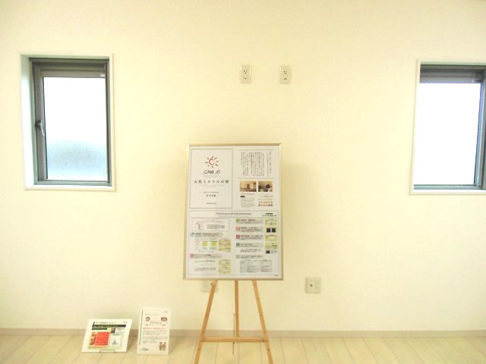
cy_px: 182
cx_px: 243
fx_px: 337
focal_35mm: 24
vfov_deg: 56.8
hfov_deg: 71.6
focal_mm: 4.24
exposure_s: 1/100
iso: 200
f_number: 3
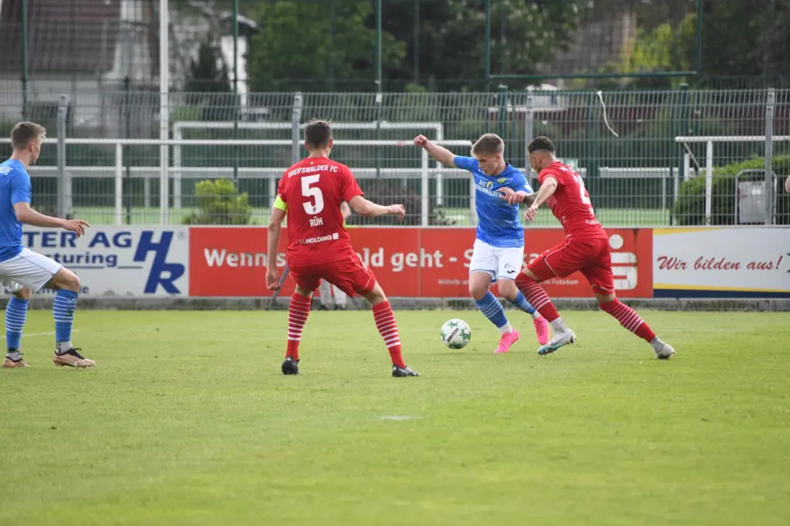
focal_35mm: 300
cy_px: 263
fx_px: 6581
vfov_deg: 4.6
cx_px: 395
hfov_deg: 6.9
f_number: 5.6
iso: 2200
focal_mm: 300
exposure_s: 1/1600
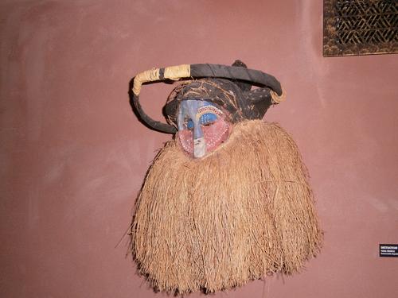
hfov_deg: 51.4
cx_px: 199
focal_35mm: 36
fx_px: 414
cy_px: 149
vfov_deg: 39.7
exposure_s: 1/40
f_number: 3.1
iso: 125
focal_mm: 6.4
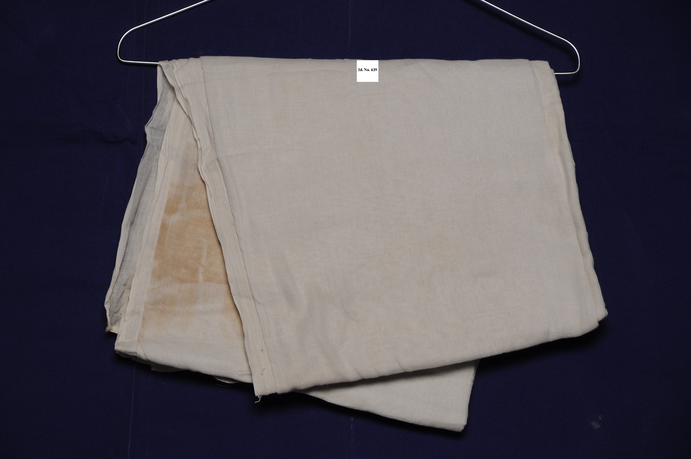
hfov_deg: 13.1
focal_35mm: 158
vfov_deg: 8.7
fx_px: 3019
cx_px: 346
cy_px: 230
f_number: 11
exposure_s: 1/13
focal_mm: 105
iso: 400
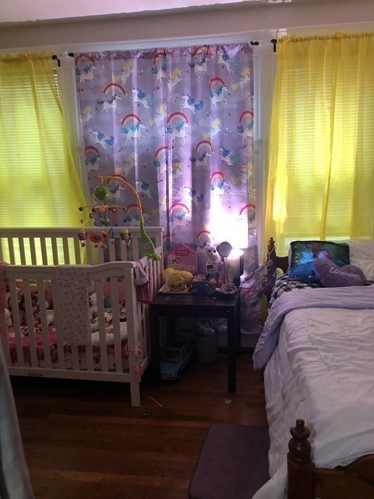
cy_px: 250
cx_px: 187
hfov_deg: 49.7
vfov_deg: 63.4
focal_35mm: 28
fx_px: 403
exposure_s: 1/15
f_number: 1.8
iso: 64
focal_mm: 3.99
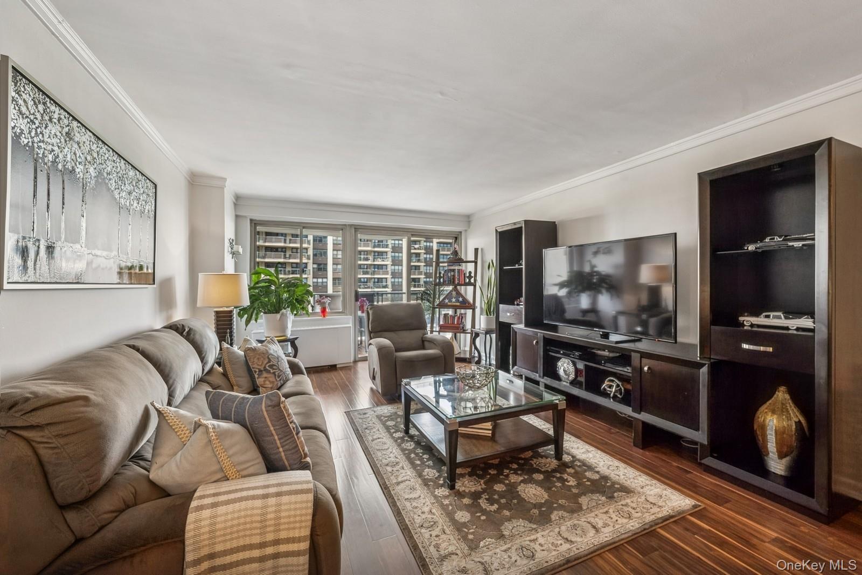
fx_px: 335
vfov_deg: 81.2
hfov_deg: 104.3
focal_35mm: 14
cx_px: 431
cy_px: 288
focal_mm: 14
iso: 200
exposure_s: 1/60
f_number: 8
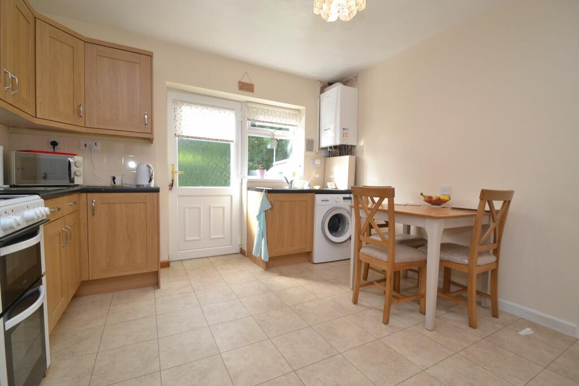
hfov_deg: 100.4
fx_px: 241
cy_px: 193
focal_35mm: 15
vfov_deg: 77.3
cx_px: 290
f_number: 4.5
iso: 400
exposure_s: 1/80
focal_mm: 10
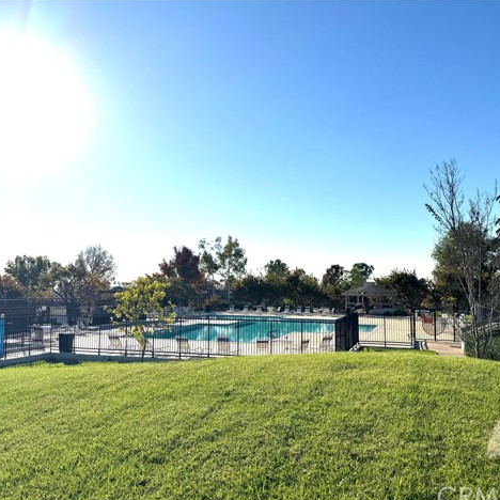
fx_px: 474
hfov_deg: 55.6
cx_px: 264
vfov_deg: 55.6
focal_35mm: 29
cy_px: 255
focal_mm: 6.76
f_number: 1.78
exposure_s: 1/10417
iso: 80
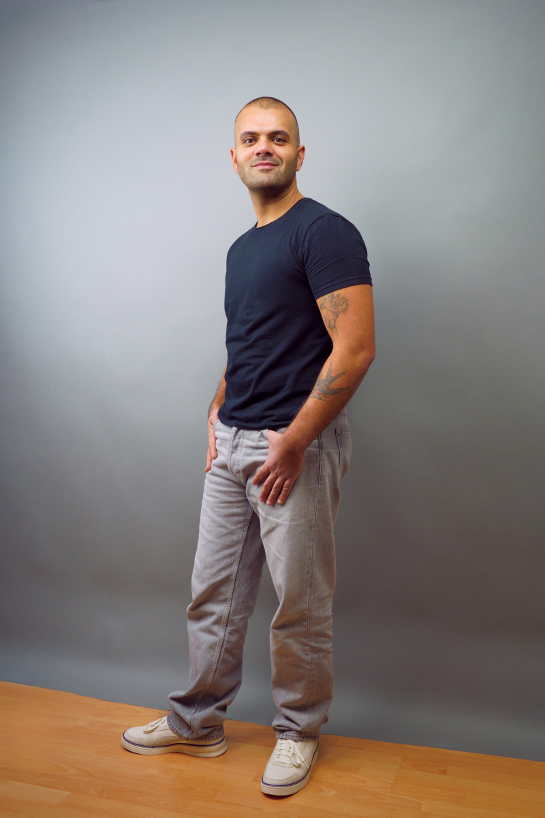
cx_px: 272
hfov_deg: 38.9
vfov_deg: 55.8
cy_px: 409
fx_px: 772
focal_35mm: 34
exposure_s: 1/250
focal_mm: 34
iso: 2000
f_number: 5.6
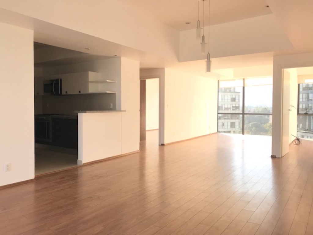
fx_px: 253
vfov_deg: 49.7
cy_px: 118
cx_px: 156
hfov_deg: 63.4
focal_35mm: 28
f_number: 1.8
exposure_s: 1/282
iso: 20
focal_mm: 3.99
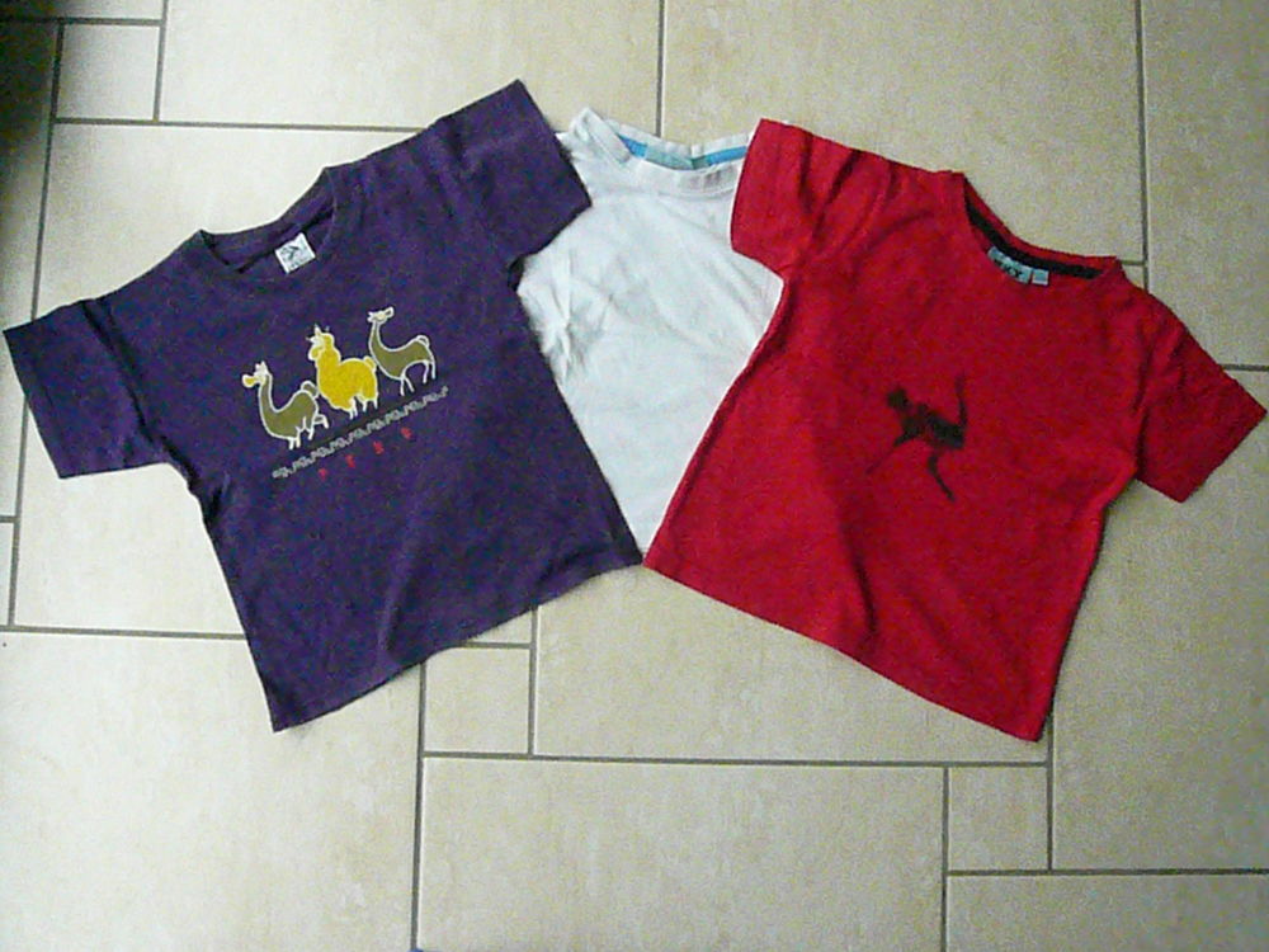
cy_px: 476
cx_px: 634
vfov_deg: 48.2
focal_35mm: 29
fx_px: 1063
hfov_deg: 61.7
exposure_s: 1/320
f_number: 8
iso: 3200
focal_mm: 4.7
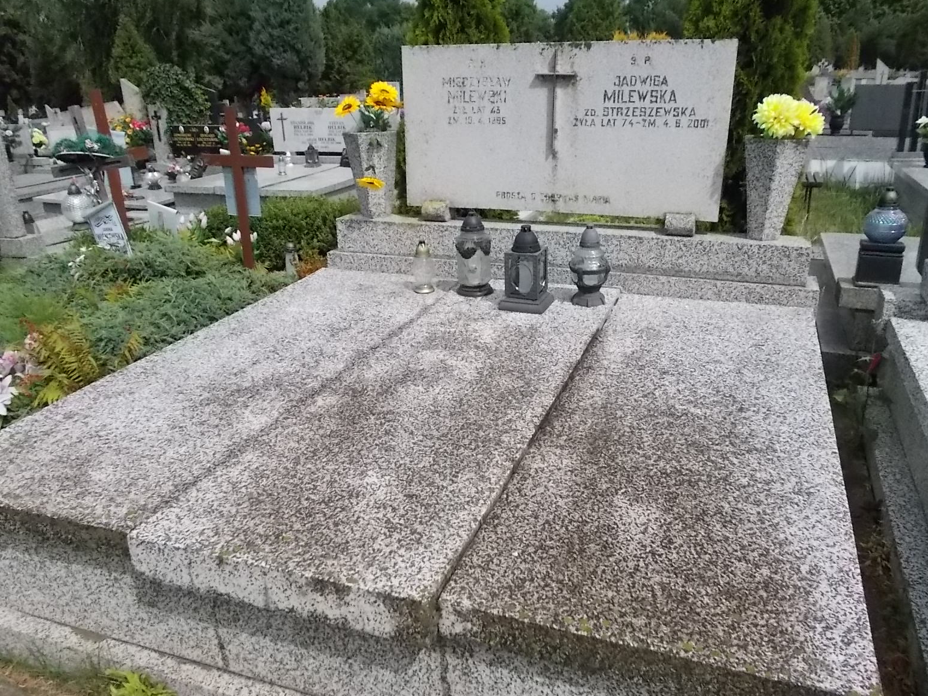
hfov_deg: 65.3
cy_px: 344
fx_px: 724
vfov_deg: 51.4
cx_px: 481
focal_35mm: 27
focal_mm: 4.6
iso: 400
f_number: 8
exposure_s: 1/1250
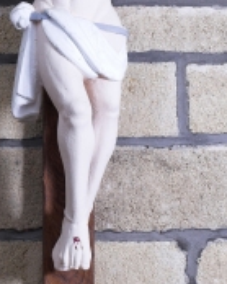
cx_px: 73
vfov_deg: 9.3
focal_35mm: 208
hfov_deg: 7.4
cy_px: 101
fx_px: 1748
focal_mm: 50
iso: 100
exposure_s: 1/60
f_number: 10
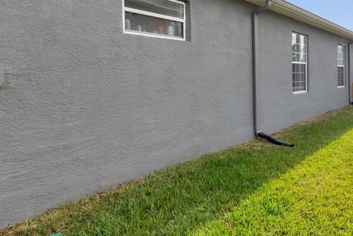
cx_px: 343
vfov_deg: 52.0
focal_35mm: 24
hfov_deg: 58.0
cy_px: 77
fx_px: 235
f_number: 9
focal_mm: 8
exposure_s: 1/250
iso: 140
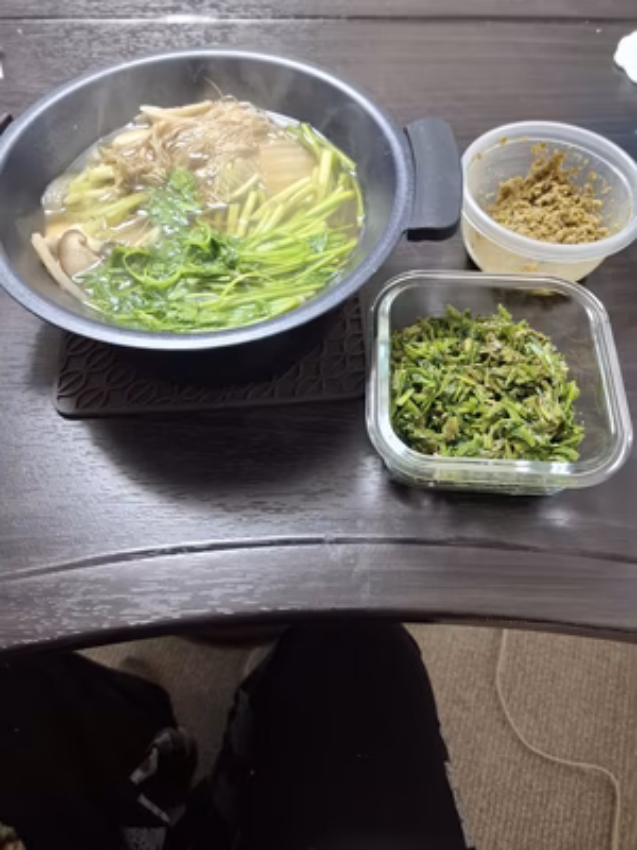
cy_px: 425
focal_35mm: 23
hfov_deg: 58.9
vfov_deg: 73.9
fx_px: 564
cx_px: 318
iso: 250
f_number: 1.8
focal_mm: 5.54
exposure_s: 1/33
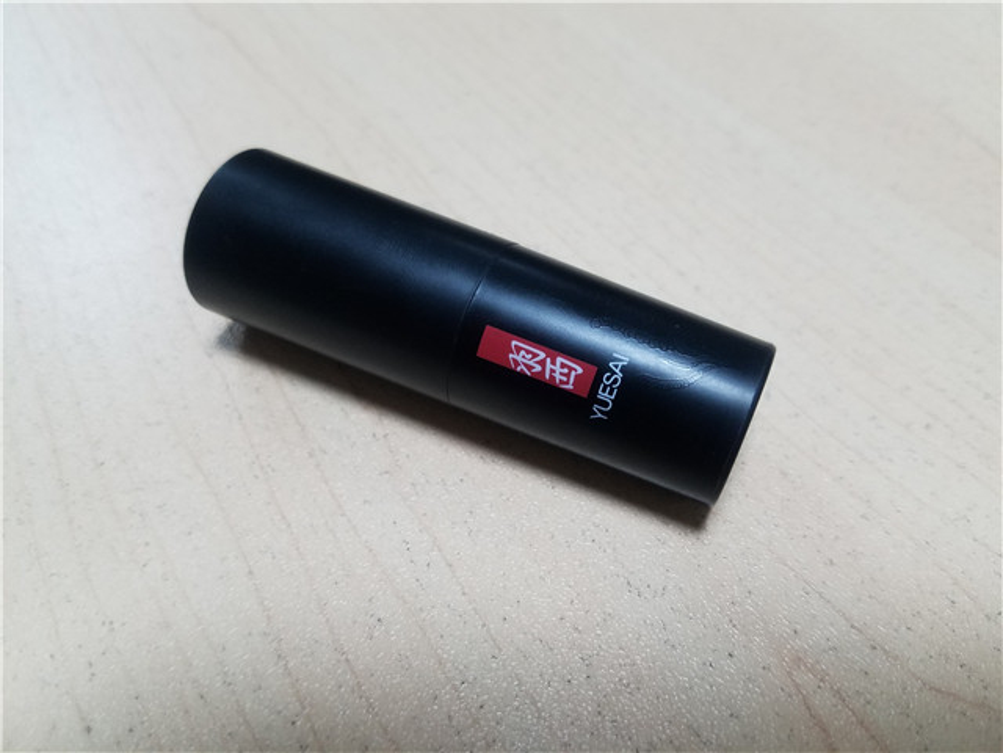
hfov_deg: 67.3
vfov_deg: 53.1
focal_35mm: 26
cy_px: 376
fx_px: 753
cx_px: 502
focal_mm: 4.2
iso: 200
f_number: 1.7
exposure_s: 1/25
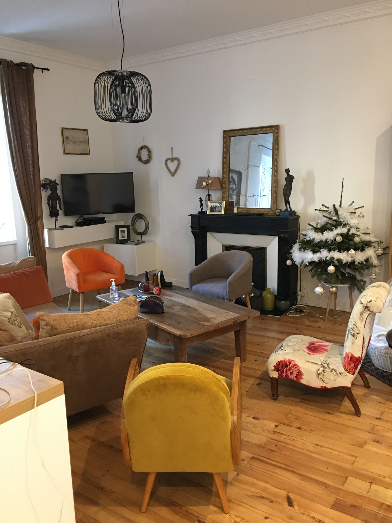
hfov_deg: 48.2
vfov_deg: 61.7
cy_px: 262
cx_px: 196
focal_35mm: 29
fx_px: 438
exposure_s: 1/10
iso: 80
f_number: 2.2
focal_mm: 4.15
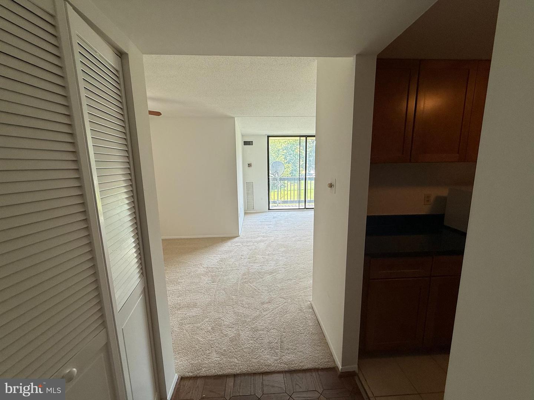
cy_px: 200
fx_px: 216
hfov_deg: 102.1
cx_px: 267
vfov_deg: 85.7
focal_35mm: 14
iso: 100
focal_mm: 2.22
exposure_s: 1/120
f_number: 2.2
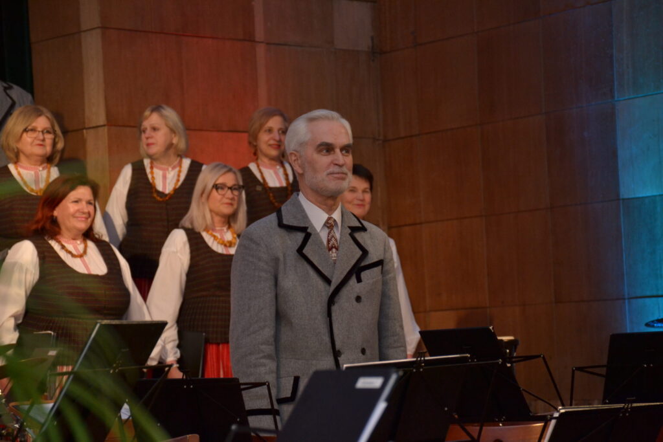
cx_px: 332
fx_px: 2072
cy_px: 221
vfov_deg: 12.2
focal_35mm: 112
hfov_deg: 18.2
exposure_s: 1/60
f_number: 5
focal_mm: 75
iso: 800
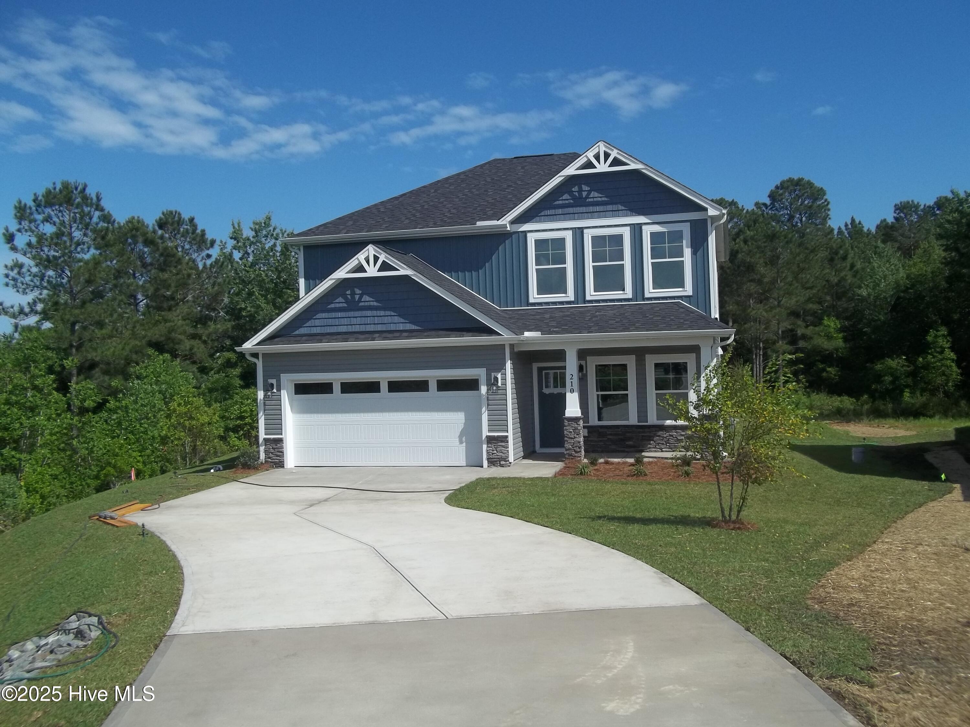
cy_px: 364
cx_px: 485
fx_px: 897
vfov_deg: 44.2
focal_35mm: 32
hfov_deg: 56.8
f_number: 8.8
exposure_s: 1/250
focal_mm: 5.7
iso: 64
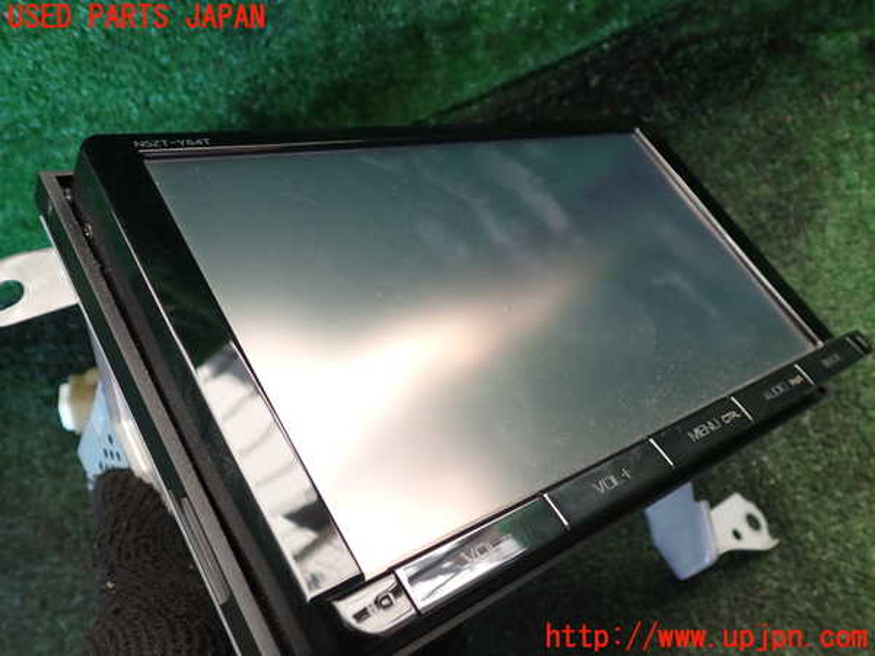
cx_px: 438
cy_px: 328
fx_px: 758
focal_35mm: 30
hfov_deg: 60.0
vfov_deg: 46.8
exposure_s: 1/60
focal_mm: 5.4
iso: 100
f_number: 2.3
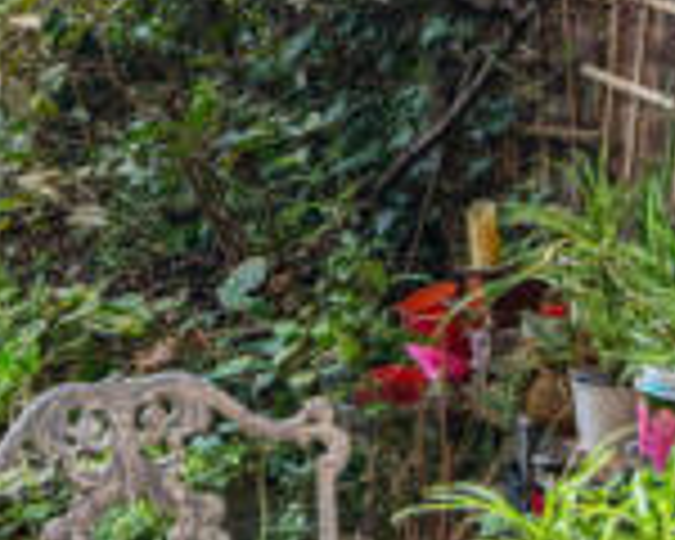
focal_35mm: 82
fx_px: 1638
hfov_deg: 23.0
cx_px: 164
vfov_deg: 17.8
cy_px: -119
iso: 500
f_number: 8
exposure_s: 1/80
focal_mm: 20
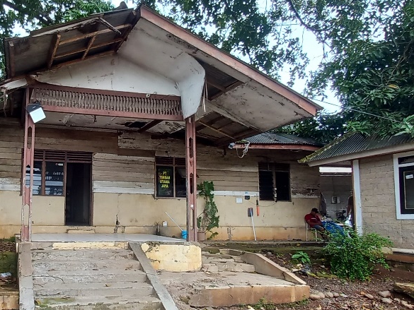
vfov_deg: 48.0
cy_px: 185
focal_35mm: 29
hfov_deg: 57.0
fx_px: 347
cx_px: 81
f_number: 2.2
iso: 50
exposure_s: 1/100
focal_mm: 1.42
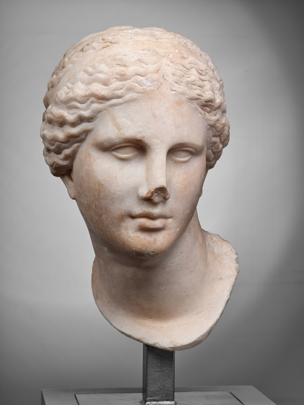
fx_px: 738
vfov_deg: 30.7
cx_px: 152
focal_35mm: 63
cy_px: 202
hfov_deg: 23.3
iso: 200
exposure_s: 1/125
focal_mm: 80
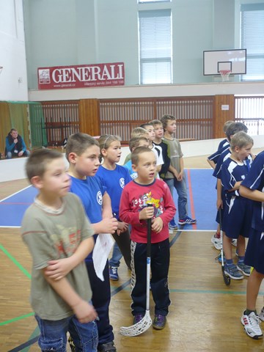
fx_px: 356
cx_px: 132
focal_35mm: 35
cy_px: 176
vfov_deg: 52.6
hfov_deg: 40.7
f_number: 2.8
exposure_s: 1/20
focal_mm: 5.8
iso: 100
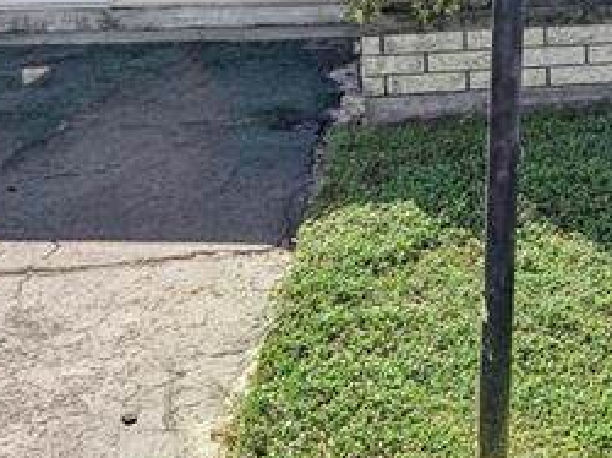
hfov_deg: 29.5
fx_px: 1113
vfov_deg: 20.4
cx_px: 553
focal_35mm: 63
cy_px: -201
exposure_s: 1/1000
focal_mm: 16
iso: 400
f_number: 8
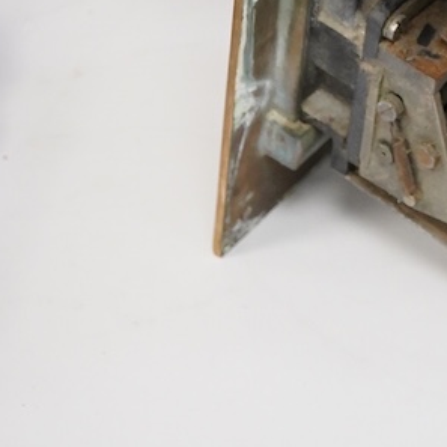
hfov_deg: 11.8
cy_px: -231
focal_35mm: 145
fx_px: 2118
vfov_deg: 11.5
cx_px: 512
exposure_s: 1/160
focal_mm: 30
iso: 2500
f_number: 4.5
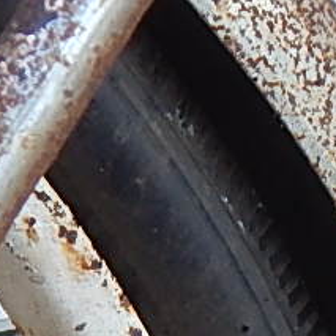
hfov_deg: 6.1
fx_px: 3141
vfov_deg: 5.9
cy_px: 806
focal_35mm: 286
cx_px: 483
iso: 125
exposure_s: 1/100
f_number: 3.6
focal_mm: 7.7
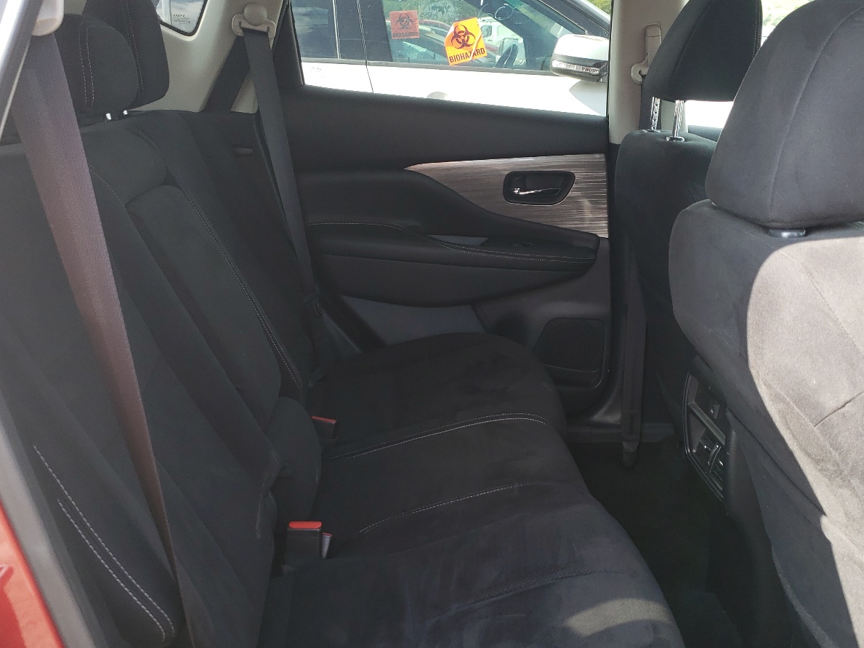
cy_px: 346
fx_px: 873
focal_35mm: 35
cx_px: 489
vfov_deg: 40.7
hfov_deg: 52.5
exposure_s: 1/192
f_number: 1.5
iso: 50
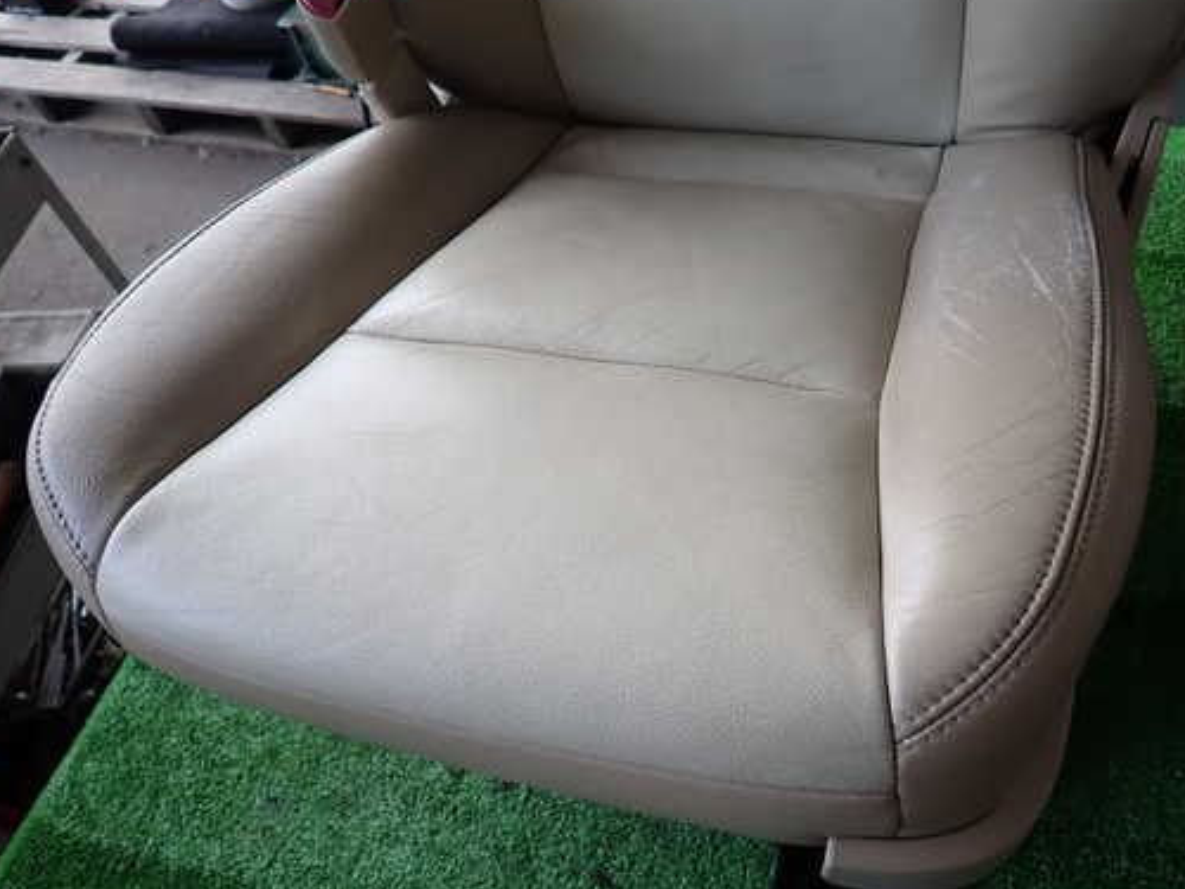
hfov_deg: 59.7
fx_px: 1027
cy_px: 460
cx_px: 683
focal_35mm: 30
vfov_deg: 46.8
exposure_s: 1/100
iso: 100
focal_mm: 4.5
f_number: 2
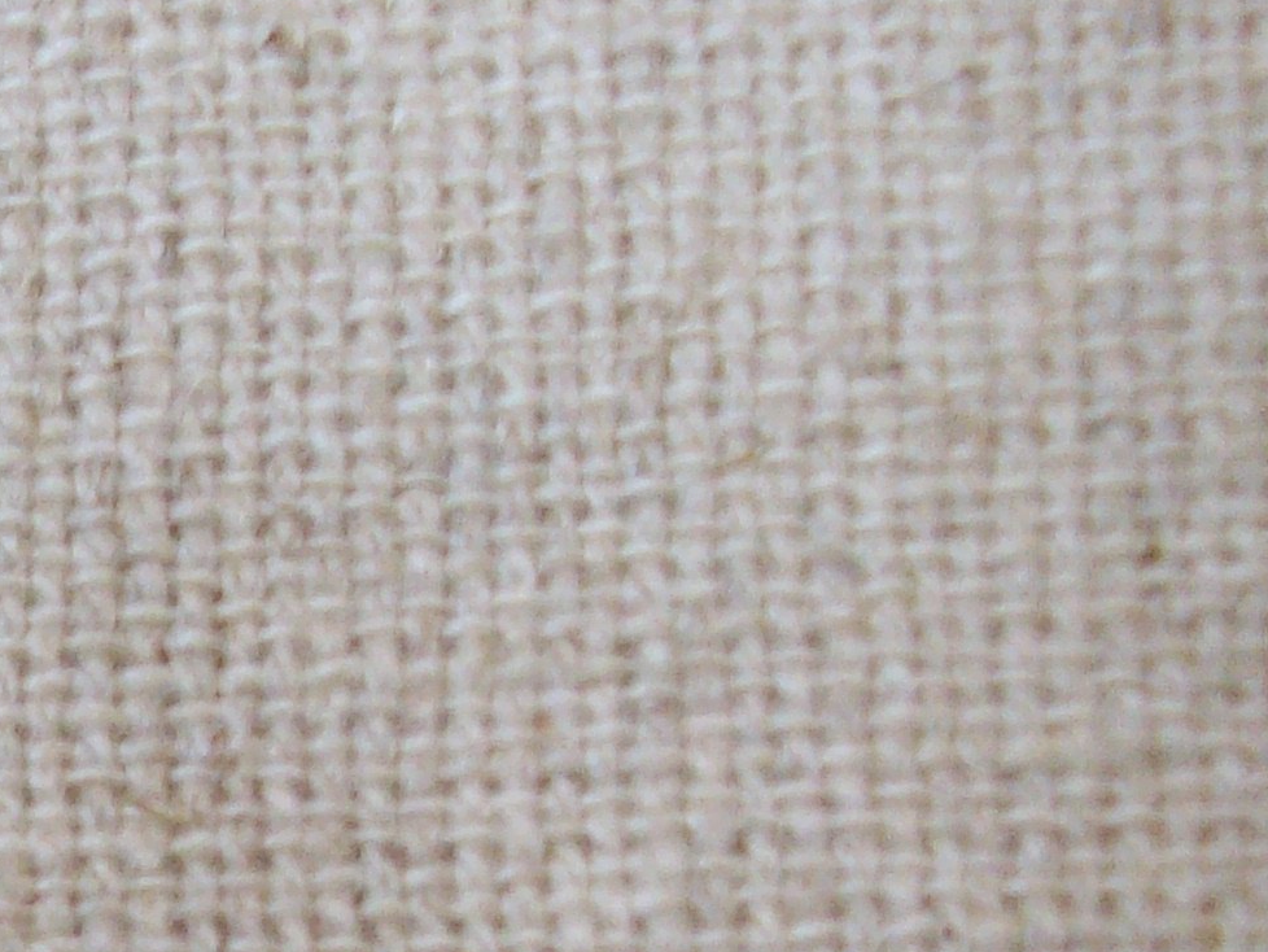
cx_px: -371
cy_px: 1398
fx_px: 4177
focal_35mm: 114
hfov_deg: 16.3
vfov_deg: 12.4
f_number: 2.8
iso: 160
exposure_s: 1/42.5
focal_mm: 5.7
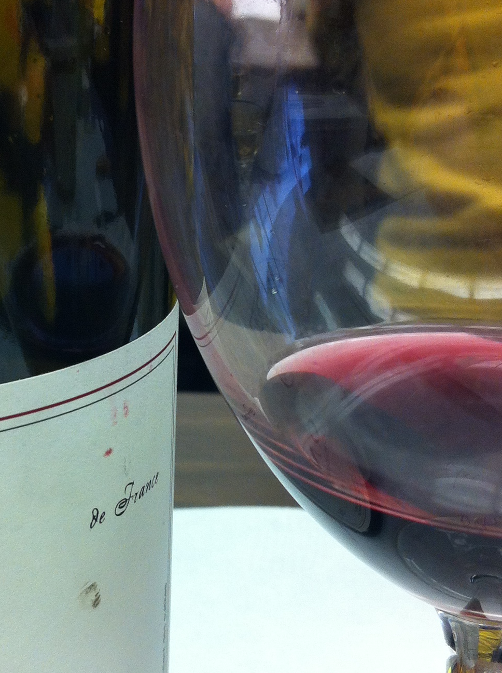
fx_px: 1357
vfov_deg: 27.7
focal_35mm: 70
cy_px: 443
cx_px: 131
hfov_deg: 20.8
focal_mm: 3.85
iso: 100
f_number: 2.8
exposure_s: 1/50
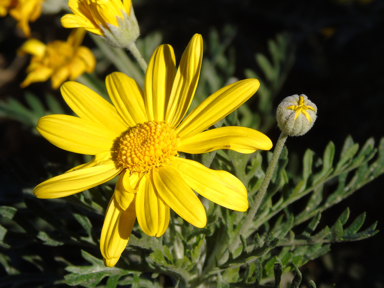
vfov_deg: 9.2
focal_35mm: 162
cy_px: 144
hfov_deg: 12.2
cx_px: 192
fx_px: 1797
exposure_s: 1/500
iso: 80
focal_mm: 29
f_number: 4.9
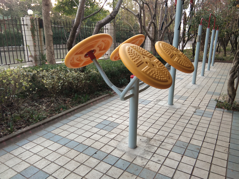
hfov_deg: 58.4
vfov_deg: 45.4
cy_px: 90
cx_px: 120
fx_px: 214
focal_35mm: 31
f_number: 2.2
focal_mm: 3.69
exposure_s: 1/100
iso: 100
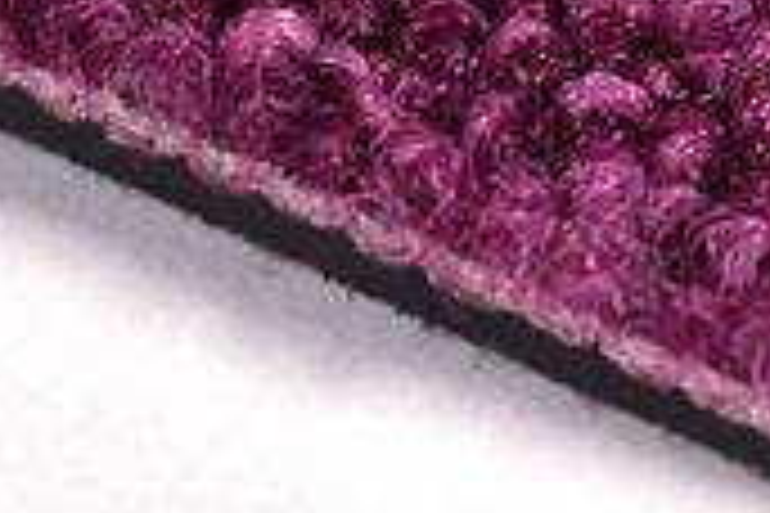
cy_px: 236
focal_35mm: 643
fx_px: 13753
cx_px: 1099
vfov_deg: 2.1
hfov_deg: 3.2
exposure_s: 1/100
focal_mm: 105
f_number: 11
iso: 320
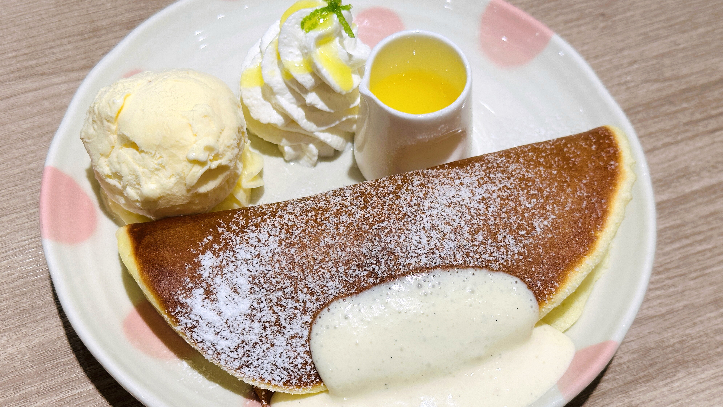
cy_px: 224
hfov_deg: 39.2
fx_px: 1016
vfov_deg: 22.6
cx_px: 361
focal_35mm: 53
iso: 50
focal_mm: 6.86
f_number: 1.78
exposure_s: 1/241
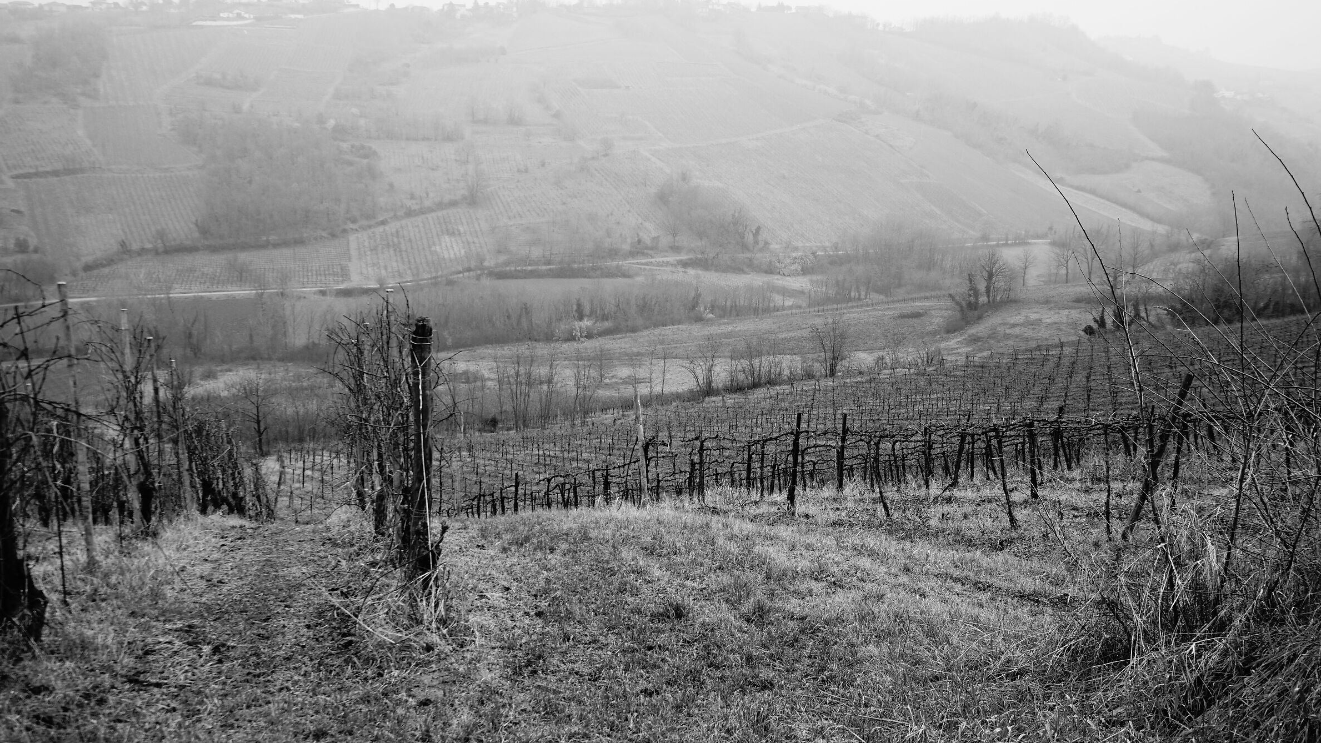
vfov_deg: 32.0
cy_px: 396
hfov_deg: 54.0
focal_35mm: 37
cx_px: 658
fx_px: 1296
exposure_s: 1/160
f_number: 9
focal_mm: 35
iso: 320
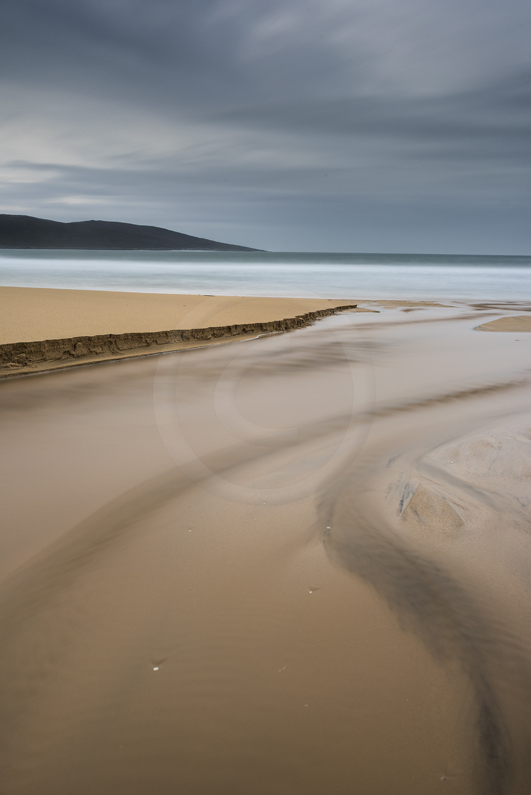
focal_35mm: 35
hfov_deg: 37.9
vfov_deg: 54.4
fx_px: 774
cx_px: 266
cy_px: 398
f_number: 16
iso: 64
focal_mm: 35
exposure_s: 71
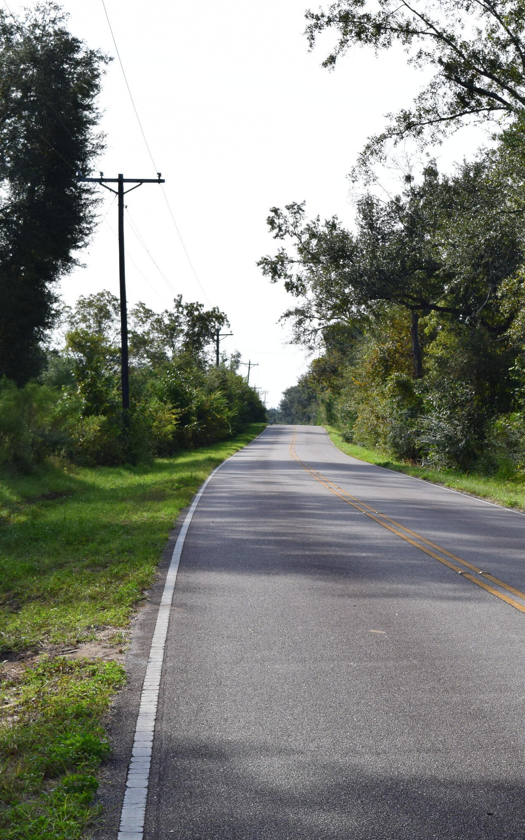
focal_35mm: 81
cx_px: 489
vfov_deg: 25.6
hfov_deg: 15.9
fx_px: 1849
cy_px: 419
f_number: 11
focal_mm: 35
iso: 400
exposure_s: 1/500
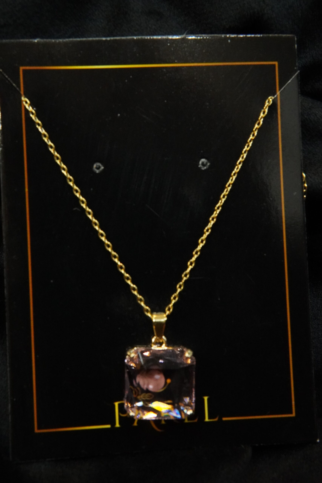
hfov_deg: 29.9
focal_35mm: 45
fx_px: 604
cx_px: 161
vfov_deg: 43.6
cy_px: 242
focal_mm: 30
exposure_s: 1/80
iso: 6400
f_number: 9
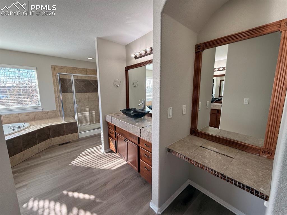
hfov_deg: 102.1
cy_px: 108
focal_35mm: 14
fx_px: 116
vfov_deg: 85.7
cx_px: 144
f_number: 2.2
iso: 64
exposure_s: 1/120
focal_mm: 2.22
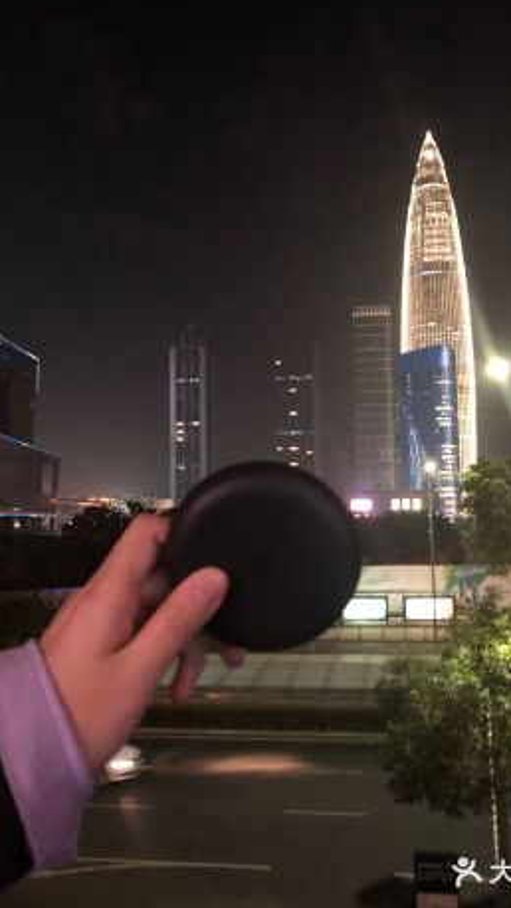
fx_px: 747
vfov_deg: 62.6
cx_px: 281
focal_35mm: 31
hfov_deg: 37.7
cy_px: 454
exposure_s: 1/6
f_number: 1.8
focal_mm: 4
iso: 100
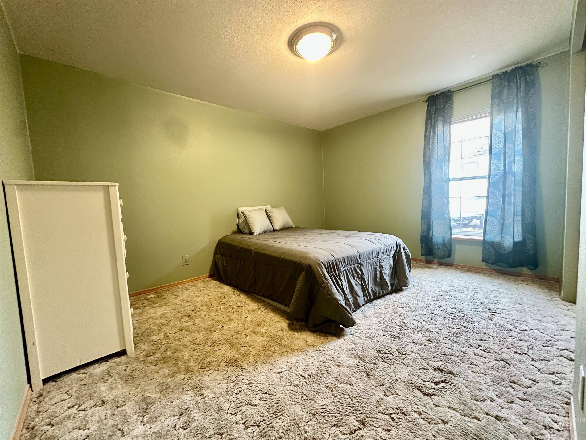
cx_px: 293
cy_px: 220
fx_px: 237
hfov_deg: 102.1
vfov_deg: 85.7
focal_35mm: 14
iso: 640
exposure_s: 1/60
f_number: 2.2
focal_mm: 2.22
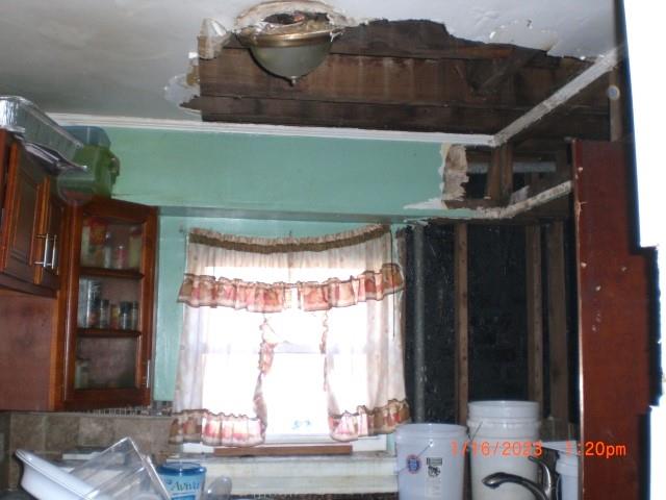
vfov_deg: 37.7
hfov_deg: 49.0
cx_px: 333
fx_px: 731
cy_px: 250
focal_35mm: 38
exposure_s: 1/60
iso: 200
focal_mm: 6.3
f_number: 3.1
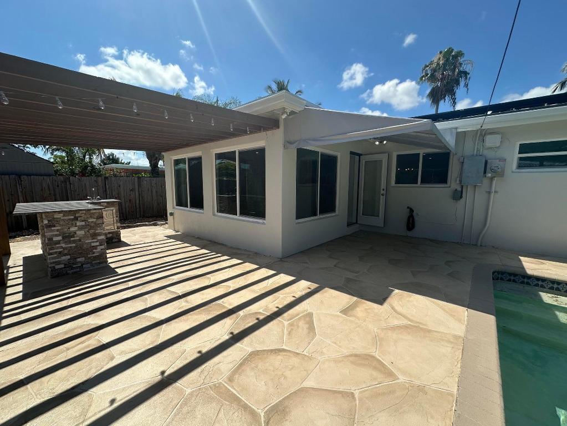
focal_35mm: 14
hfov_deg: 102.0
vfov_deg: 85.7
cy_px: 213
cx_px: 284
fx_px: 229
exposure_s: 1/1715
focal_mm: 2.22
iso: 50
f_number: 2.2
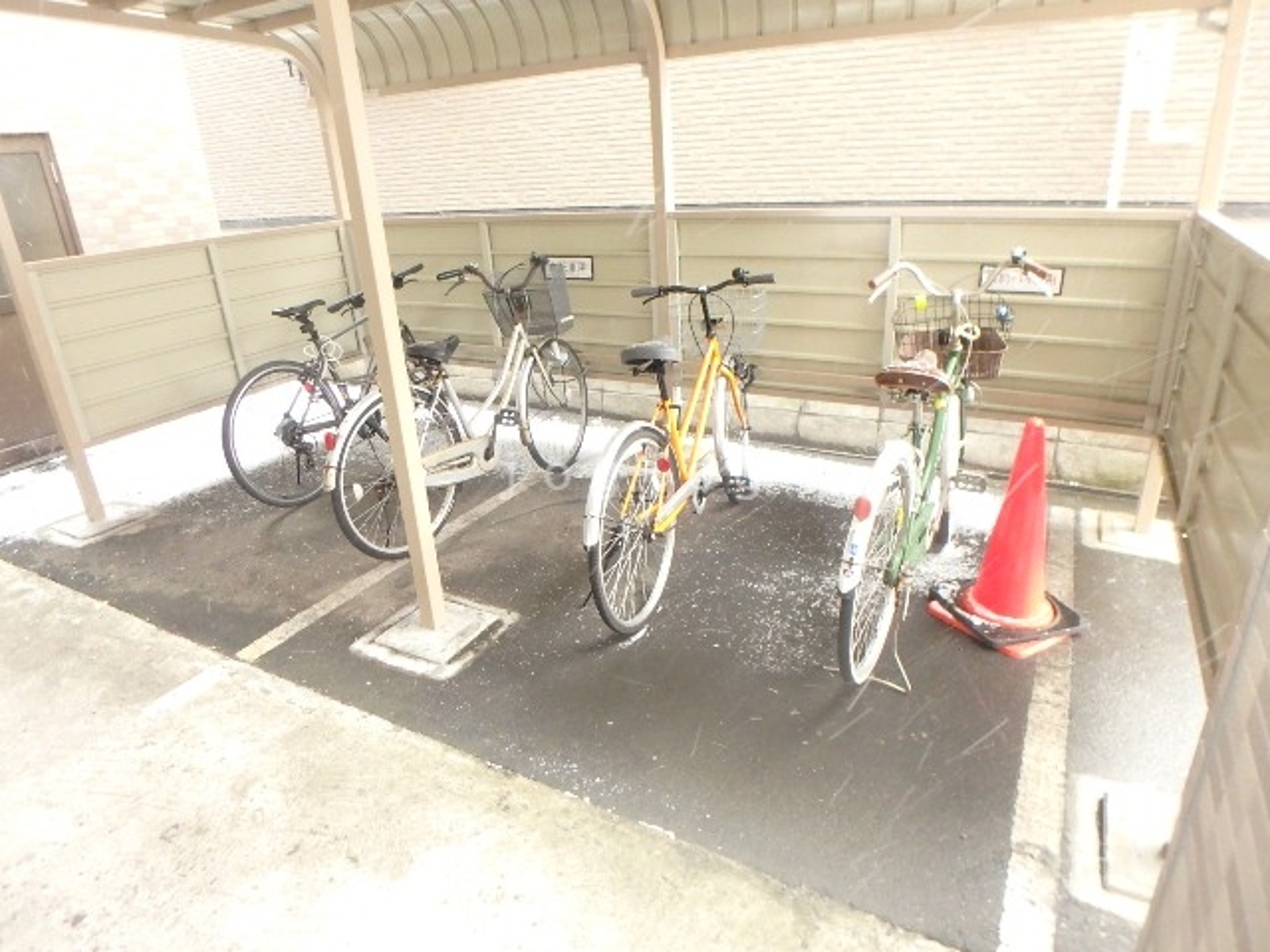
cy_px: 476
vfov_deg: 63.4
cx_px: 635
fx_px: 770
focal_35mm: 21
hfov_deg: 79.0
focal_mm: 3.7
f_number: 3.5
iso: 800
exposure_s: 1/20
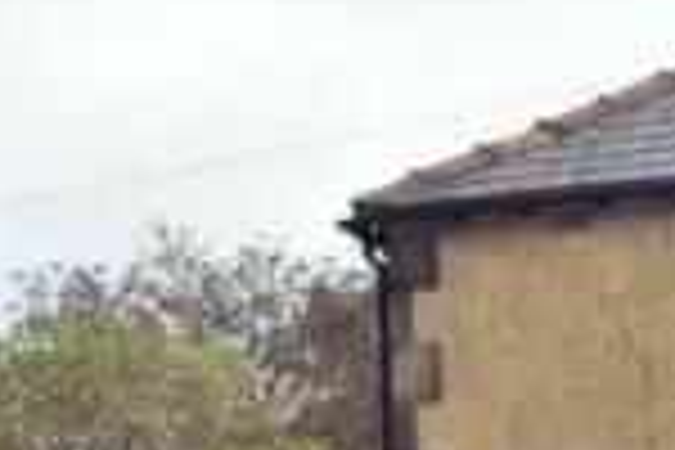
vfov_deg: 10.3
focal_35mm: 131
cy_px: 556
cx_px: -410
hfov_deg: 14.4
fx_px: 2456
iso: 800
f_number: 18
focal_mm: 20
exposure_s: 1/200
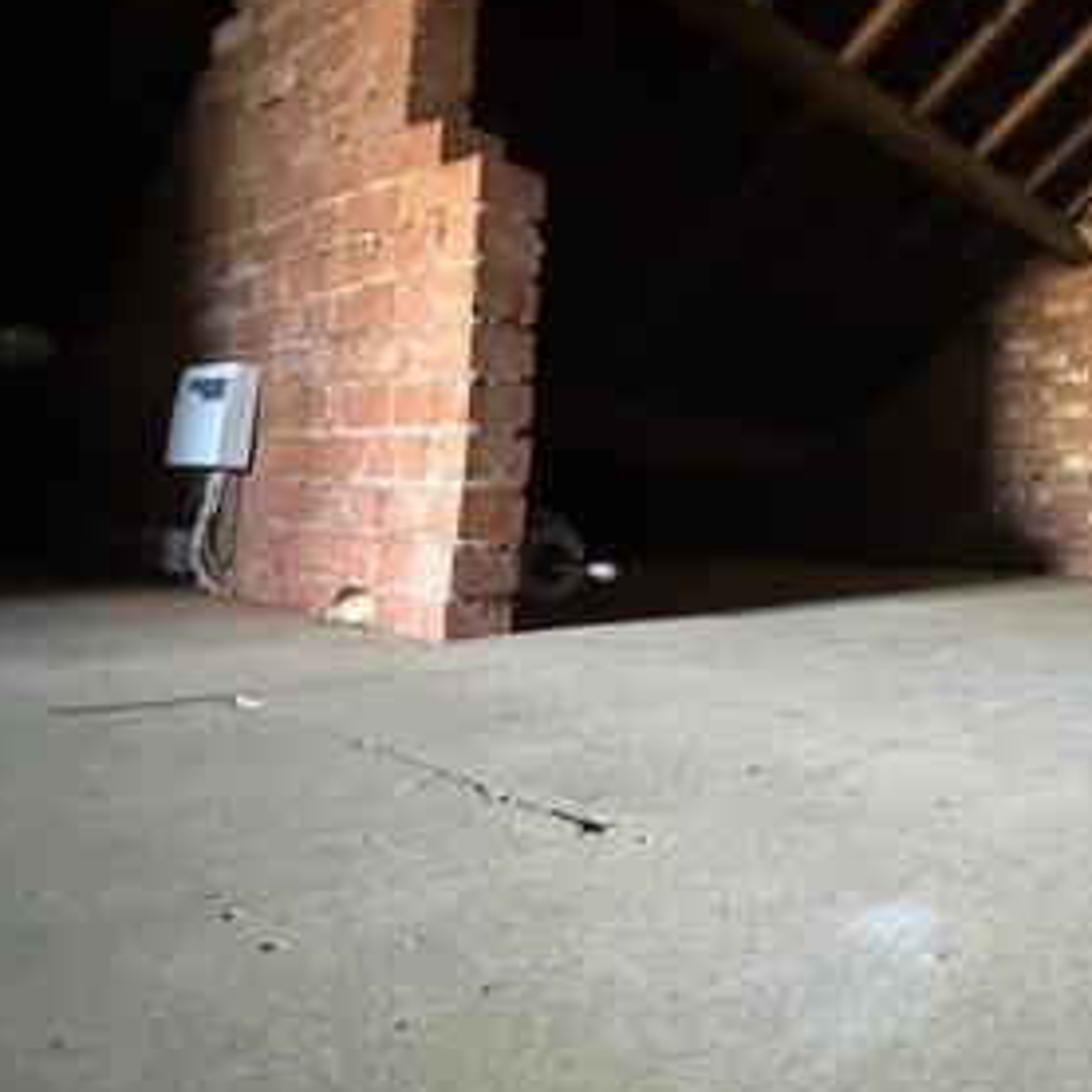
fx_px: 928
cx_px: 944
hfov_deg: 54.5
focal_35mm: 26
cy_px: 491
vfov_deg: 60.8
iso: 1600
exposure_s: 1/33
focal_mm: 2.22
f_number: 2.2
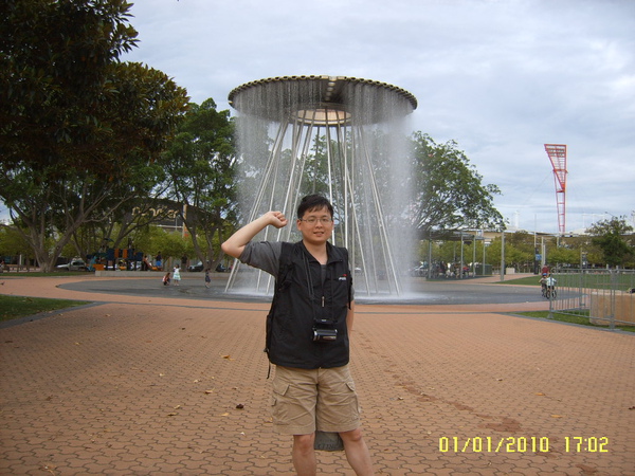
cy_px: 238
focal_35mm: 35
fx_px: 642
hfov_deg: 52.6
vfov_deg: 40.7
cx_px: 318
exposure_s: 1/125
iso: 50
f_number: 2.8
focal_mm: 5.8
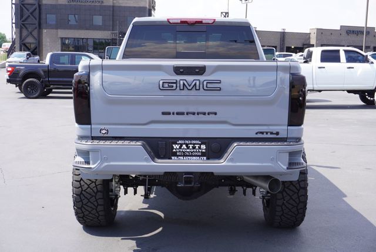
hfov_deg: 38.8
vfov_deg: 26.5
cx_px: 188
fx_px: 533
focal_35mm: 51
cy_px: 126
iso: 100
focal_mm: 34
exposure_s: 1/100
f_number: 8
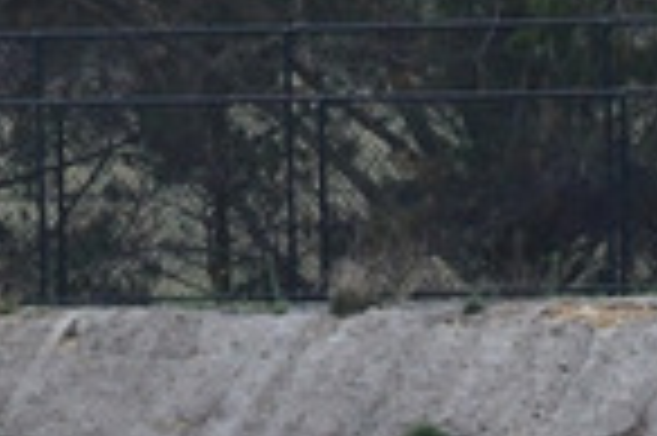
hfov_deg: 0.5
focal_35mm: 4116
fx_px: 75032
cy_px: 1133
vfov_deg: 0.3
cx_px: 788
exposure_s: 1/640
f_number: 11
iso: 1250
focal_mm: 500
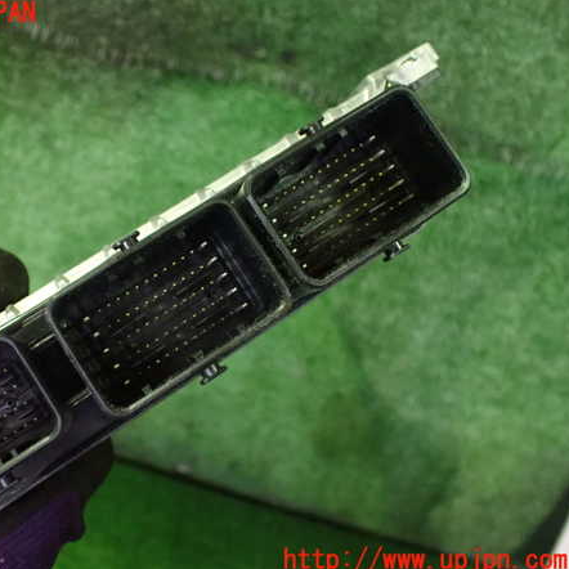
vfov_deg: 46.0
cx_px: 188
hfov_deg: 45.3
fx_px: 669
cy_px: 287
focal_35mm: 36
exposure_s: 1/30
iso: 1250
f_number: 2.3
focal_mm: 5.4
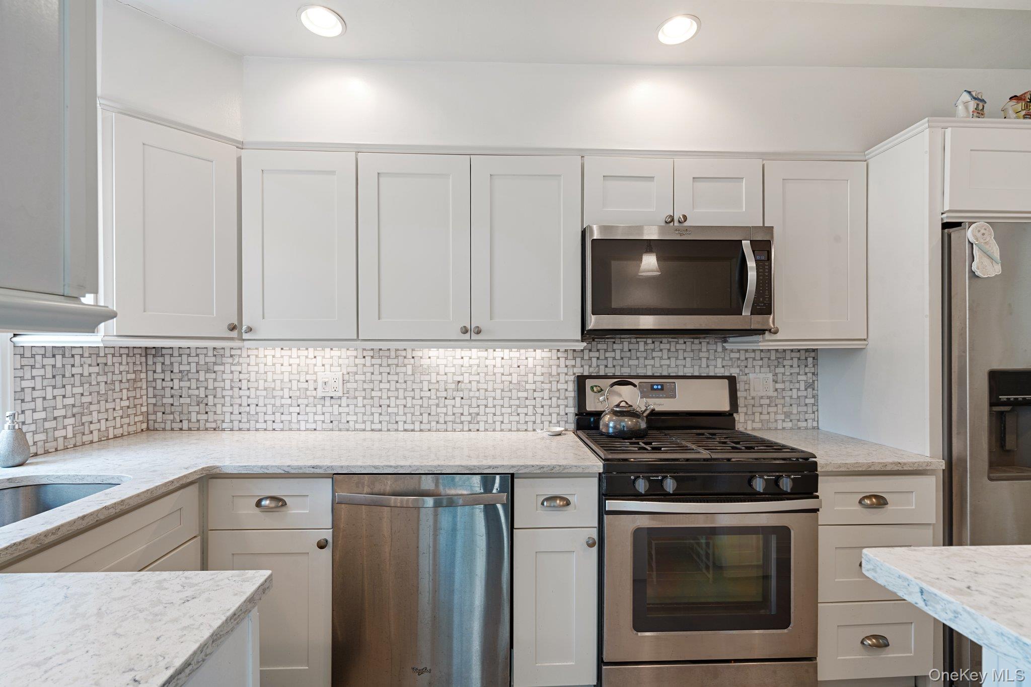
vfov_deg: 73.7
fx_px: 458
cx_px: 516
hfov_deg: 96.7
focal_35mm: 16
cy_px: 344
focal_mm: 16
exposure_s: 1/2.5
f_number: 10
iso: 250
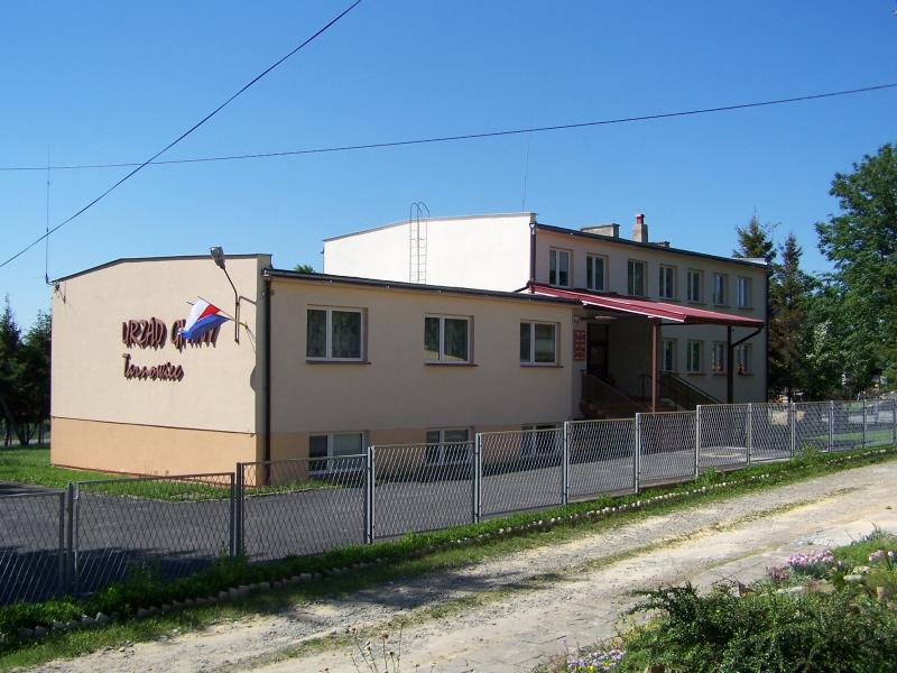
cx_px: 448
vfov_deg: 37.7
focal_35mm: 38
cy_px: 336
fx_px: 985
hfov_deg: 49.0
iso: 80
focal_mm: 6.3
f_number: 4
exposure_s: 1/1000
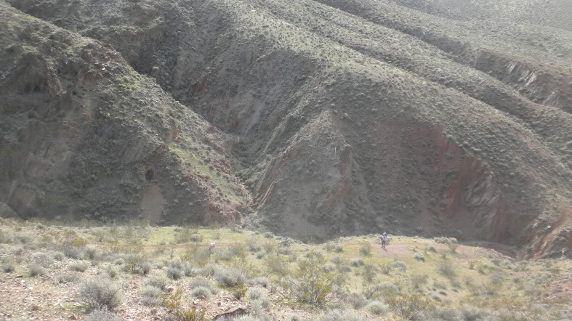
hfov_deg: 49.4
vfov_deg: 28.9
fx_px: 622
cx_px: 289
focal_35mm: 41
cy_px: 193
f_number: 3.5
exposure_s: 1/229
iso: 64
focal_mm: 6.6
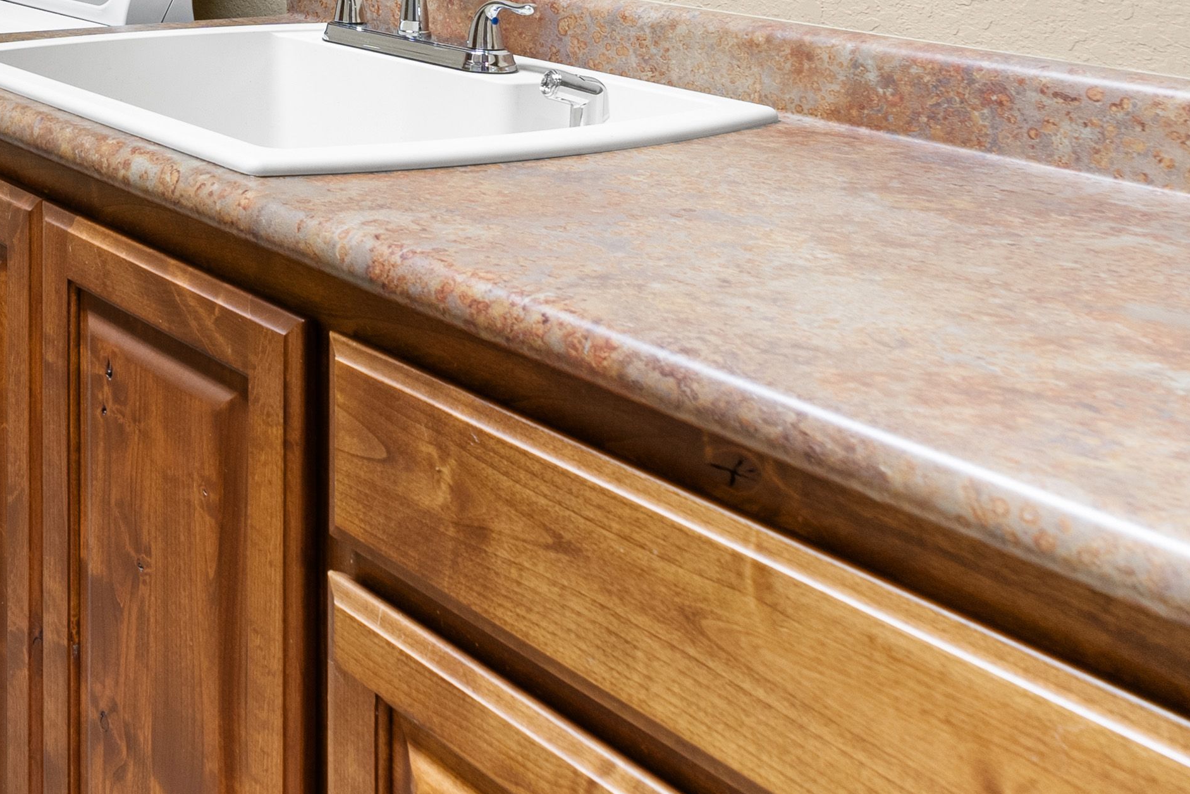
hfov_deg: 32.7
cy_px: -223
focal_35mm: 51
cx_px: -204
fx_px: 1686
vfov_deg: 23.6
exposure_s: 1
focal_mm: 16
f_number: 7.1
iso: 320
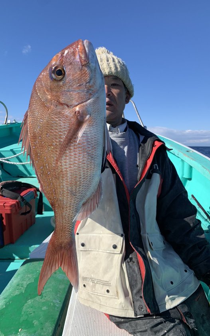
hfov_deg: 44.5
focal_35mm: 28
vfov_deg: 66.5
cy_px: 168
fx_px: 256
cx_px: 108
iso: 25
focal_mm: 4.25
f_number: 1.8
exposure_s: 1/2421
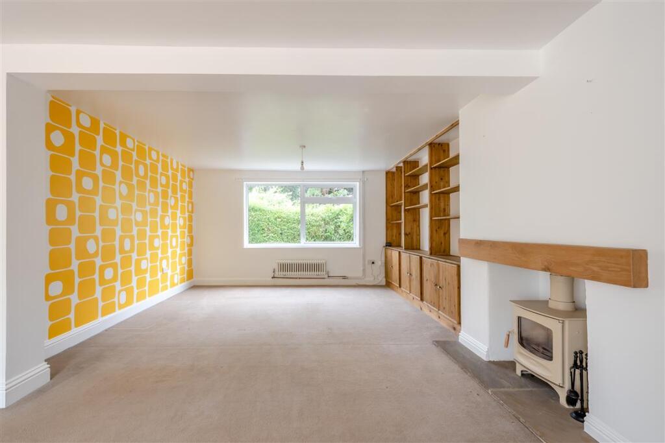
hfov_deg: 100.4
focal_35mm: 15
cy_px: 222
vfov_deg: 77.3
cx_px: 332
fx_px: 277
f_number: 8
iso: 160
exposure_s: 1/13
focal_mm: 10
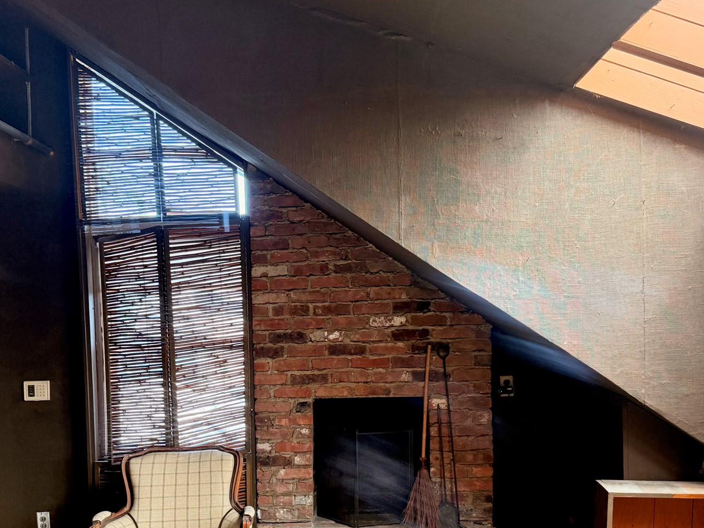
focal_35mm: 39
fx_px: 793
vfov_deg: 36.4
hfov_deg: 47.8
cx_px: 311
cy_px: 360
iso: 200
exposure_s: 1/110
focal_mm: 6.76
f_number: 1.78
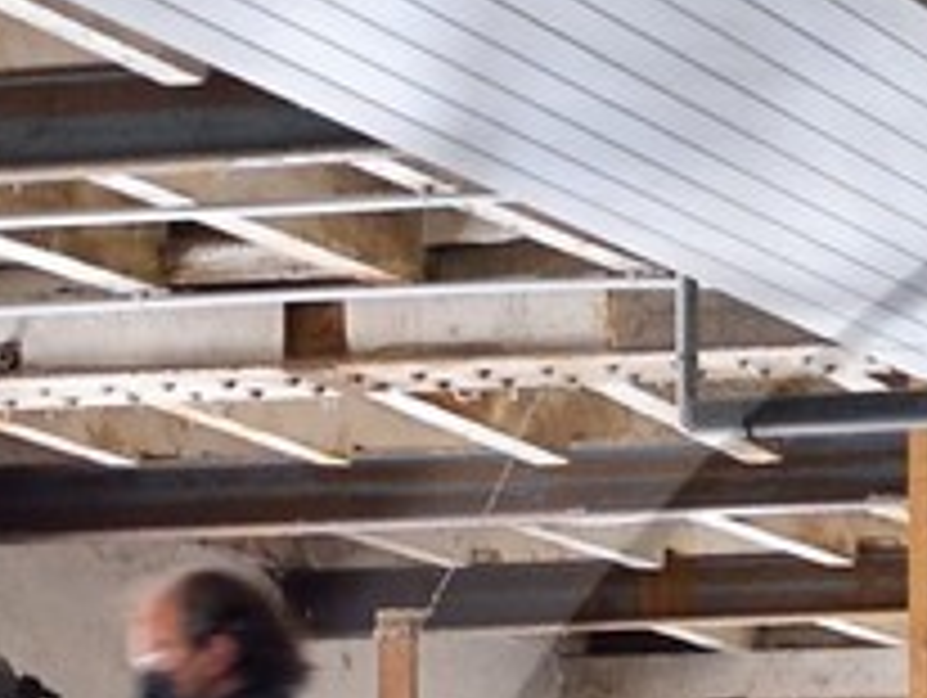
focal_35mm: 231
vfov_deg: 6.2
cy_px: 1608
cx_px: 1904
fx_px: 6193
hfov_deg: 8.1
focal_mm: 31
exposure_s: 1/20
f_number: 7.1
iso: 800
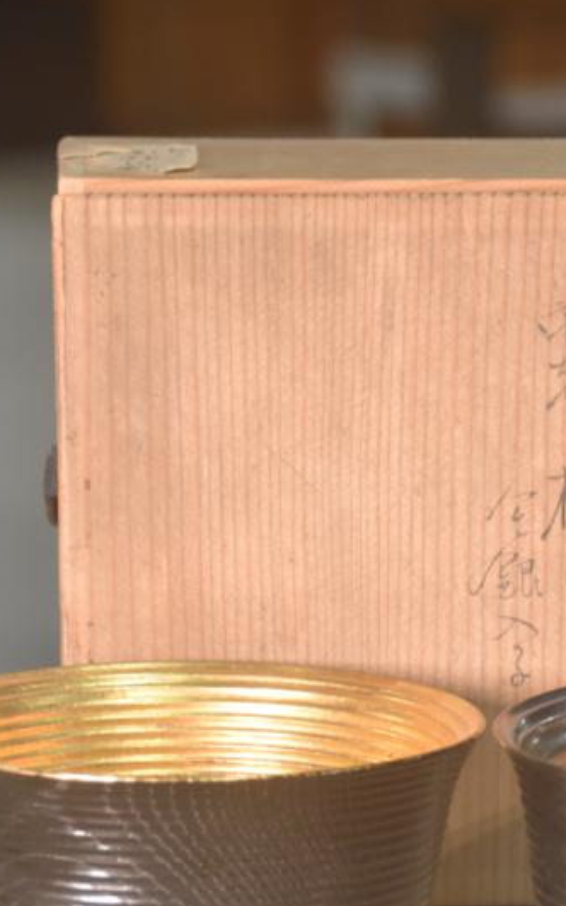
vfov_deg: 7.5
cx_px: 523
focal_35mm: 281
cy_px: 579
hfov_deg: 4.7
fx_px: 6933
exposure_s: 1/60
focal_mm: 90
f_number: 5.6
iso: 1000
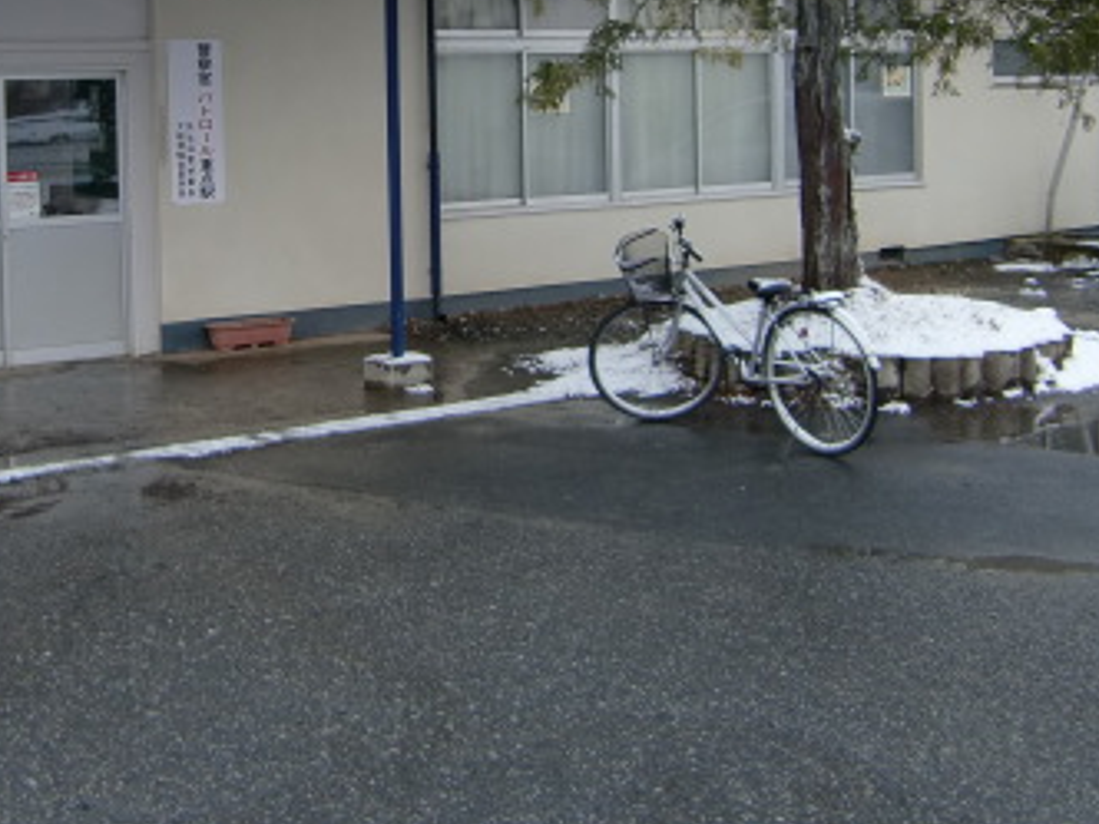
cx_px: 321
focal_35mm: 54
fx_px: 1714
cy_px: 159
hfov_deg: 35.0
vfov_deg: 26.5
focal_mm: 4.9
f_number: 2.6
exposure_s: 1/60
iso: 64
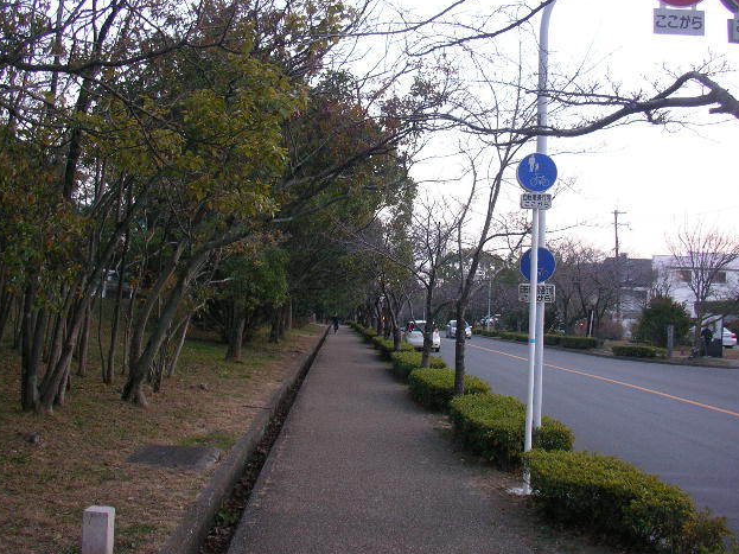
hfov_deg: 49.0
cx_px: 367
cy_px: 280
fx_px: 811
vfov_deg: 37.7
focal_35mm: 38
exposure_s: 1/13
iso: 100
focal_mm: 5.7
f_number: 2.8
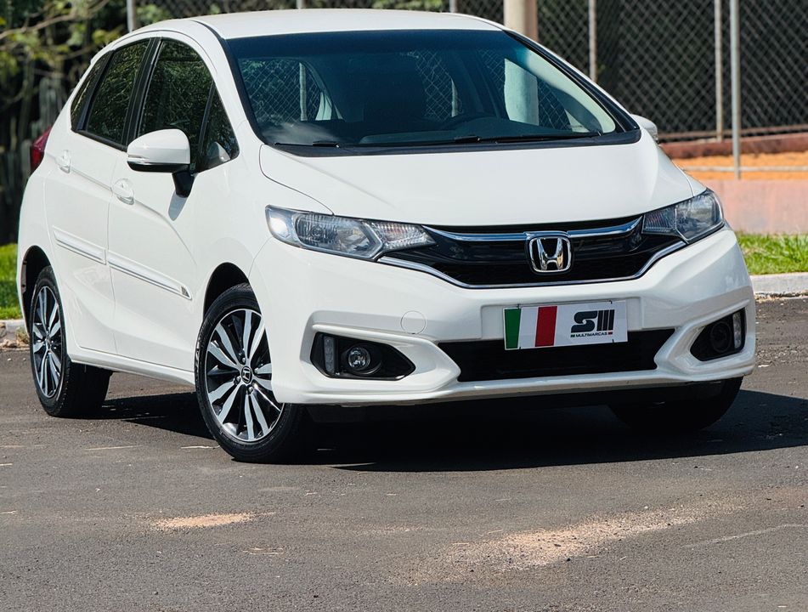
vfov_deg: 12.4
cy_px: 306
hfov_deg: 16.4
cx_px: 404
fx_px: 2811
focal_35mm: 120
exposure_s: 1/4651
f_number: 2.8
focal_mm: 15.66
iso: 50
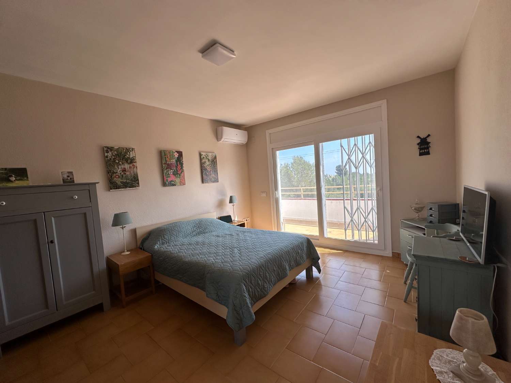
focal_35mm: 14
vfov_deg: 85.7
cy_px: 192
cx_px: 256
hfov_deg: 102.1
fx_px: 207
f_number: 2.2
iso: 40
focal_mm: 2.22
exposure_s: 1/322
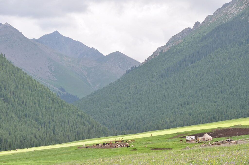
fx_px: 777
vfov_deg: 12.1
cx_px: 124
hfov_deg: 18.2
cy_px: 82
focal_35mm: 112
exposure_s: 1/125
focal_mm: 75
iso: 320
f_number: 9
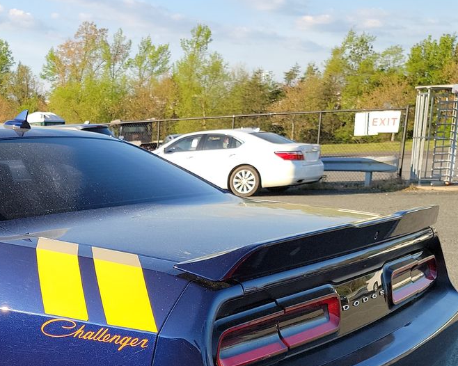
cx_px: -10
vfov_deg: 26.2
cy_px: 293
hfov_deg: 30.5
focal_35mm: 57
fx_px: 772
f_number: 1.8
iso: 50
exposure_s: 1/327
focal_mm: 6.7
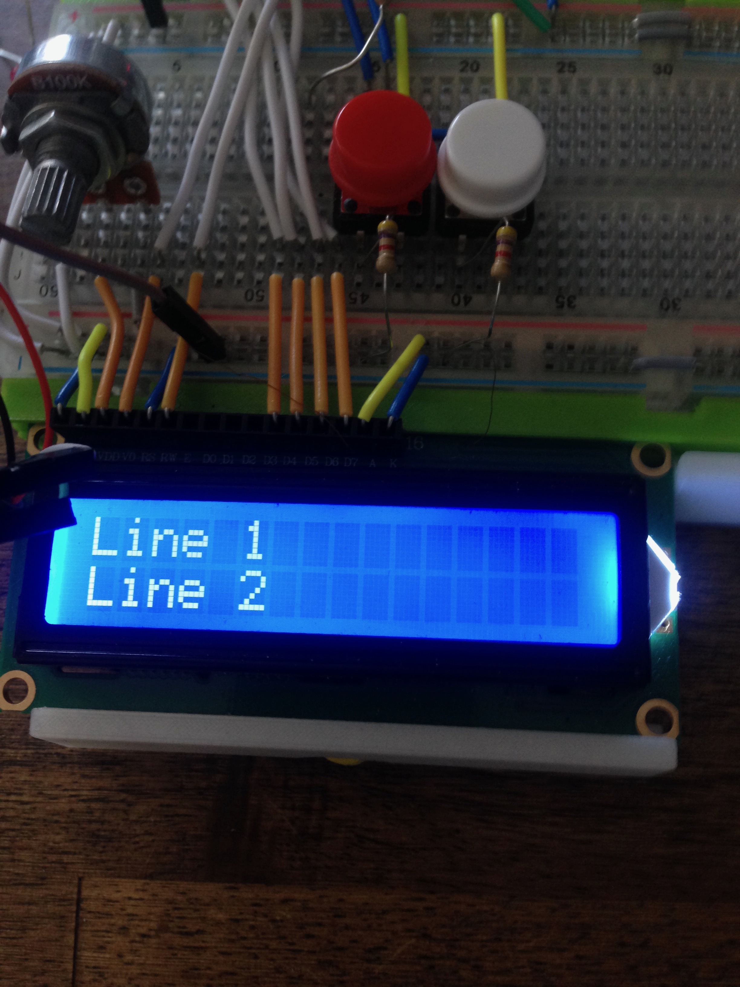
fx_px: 941
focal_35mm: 33
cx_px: 370
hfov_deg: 42.9
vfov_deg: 55.4
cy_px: 494
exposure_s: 1/20
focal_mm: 4.12
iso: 100
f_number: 2.4
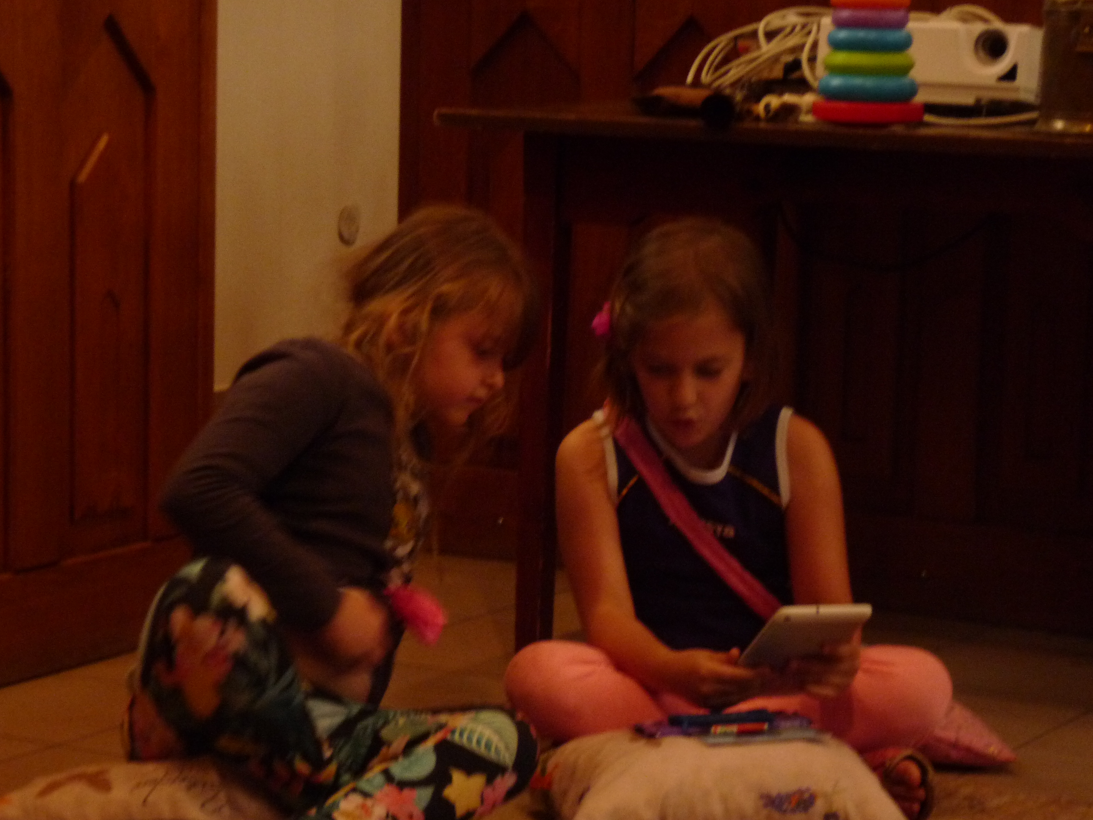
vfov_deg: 14.0
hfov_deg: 18.5
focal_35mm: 106
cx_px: 519
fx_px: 3347
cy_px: 435
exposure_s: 1/40
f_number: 3.4
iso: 400
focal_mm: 16.1
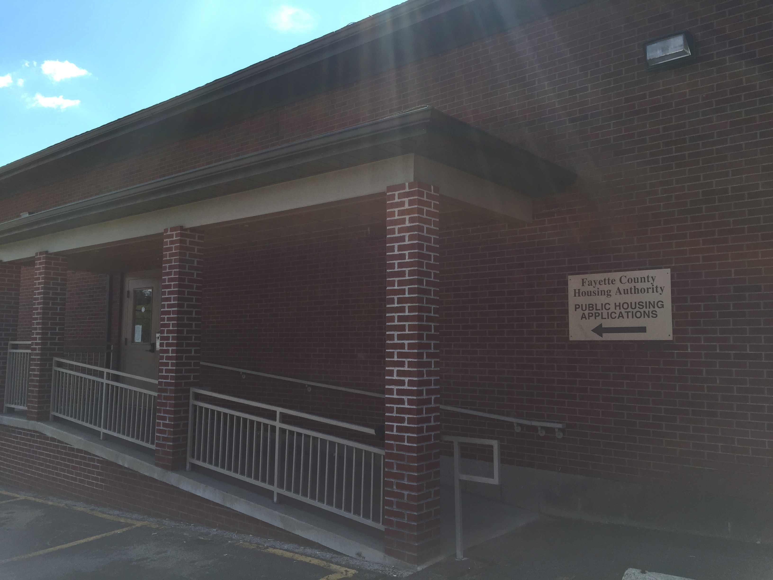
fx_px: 648
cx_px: 386
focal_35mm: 29
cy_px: 290
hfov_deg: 61.7
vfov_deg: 48.2
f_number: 2.2
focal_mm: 4.15
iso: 32
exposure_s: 1/920
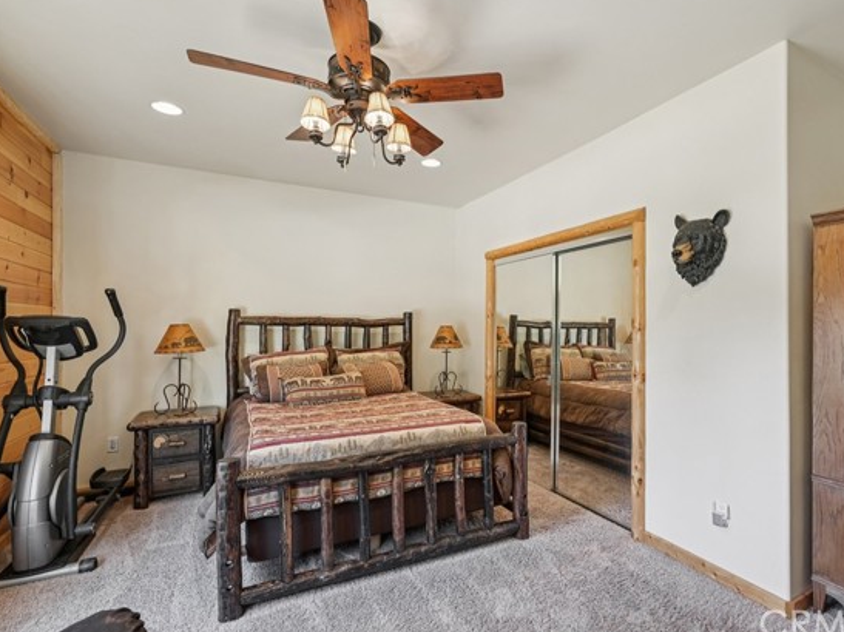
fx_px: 452
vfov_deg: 69.9
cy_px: 318
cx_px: 484
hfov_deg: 85.4
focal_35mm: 19
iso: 400
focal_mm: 16.5
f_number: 8
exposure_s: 1/8
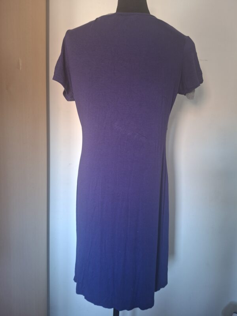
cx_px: 118
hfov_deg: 58.9
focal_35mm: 23
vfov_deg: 73.9
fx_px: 210
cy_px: 158
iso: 320
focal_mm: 5.54
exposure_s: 1/30
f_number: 1.8
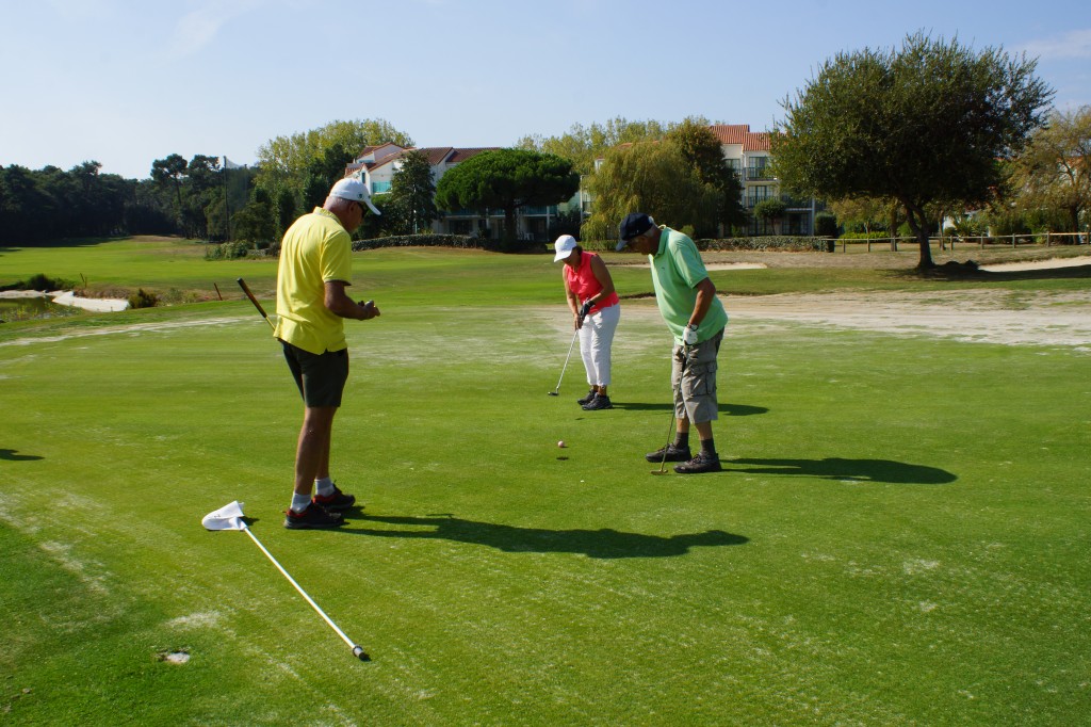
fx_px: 1000
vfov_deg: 39.9
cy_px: 364
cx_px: 546
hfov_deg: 57.2
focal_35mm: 33
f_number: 13
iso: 100
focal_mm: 22
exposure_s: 1/125
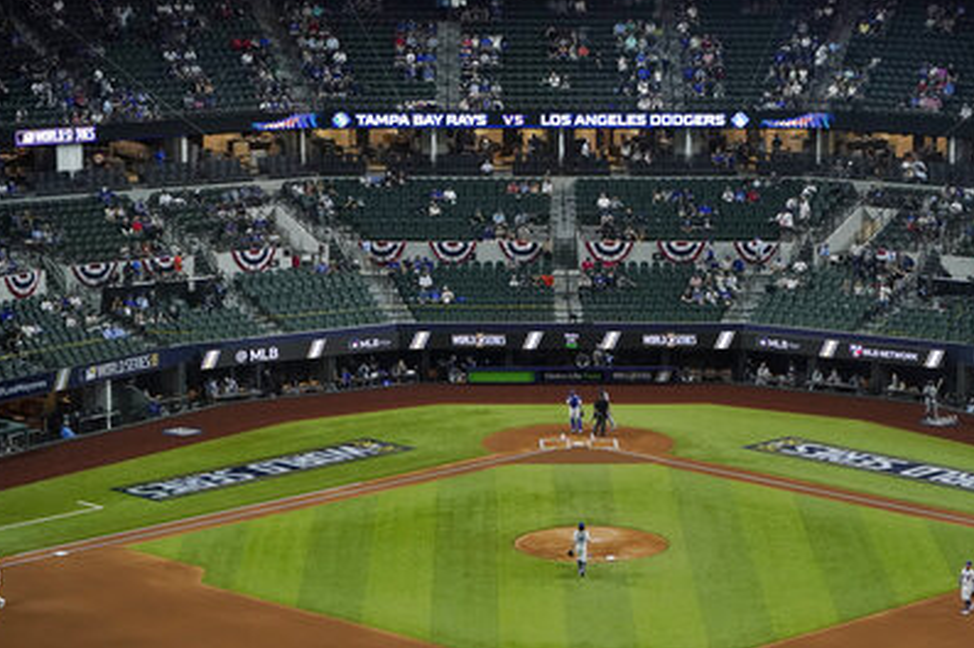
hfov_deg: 15.9
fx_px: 3487
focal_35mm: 129
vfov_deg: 10.6
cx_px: 594
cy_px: 379
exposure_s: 1/1250
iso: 3200
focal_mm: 100
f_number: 5.6
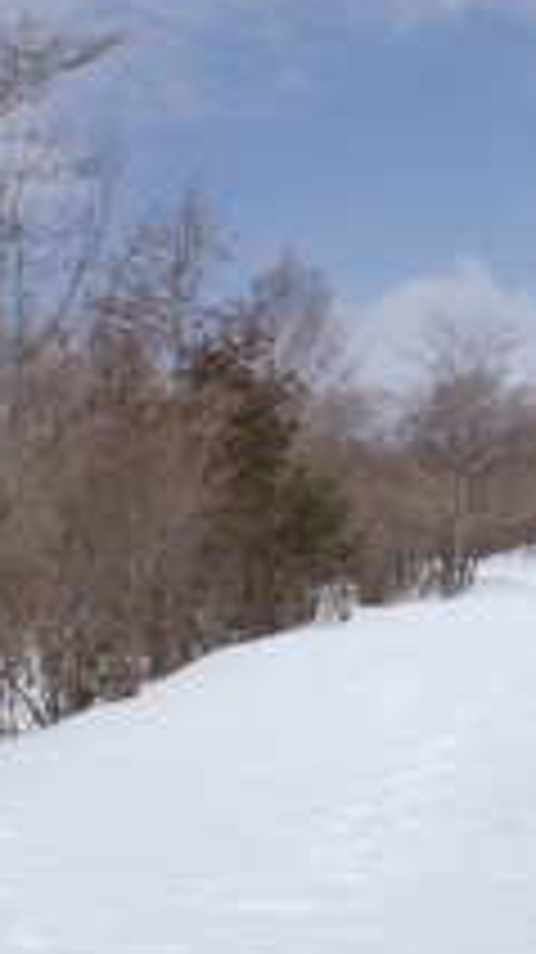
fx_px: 1822
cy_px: 385
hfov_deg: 16.5
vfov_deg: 29.3
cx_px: 500
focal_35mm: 72
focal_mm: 5
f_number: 11
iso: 80
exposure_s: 1/250
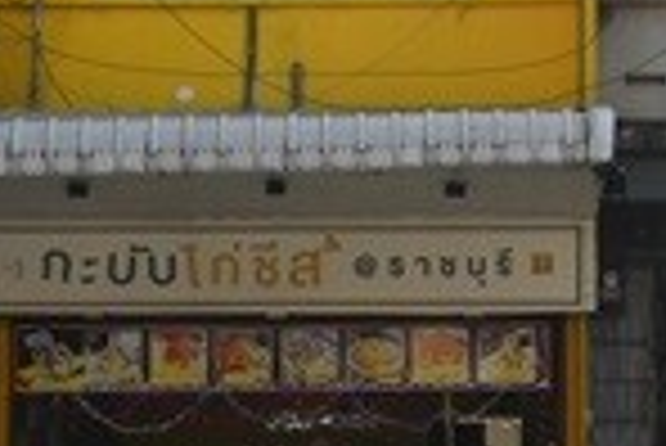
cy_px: 345
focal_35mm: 142
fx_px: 2630
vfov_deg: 9.7
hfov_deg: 14.4
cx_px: 414
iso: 250
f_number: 7.1
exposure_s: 1/500
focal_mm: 20
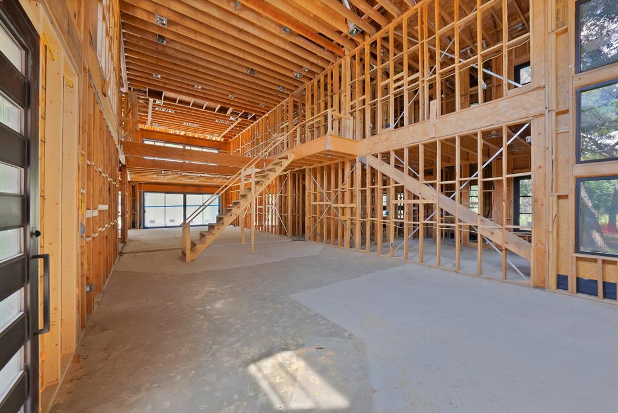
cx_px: 309
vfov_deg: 90.1
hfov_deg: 112.6
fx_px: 206
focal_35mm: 12
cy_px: 206
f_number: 9
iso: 3200
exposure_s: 1/13
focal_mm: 12
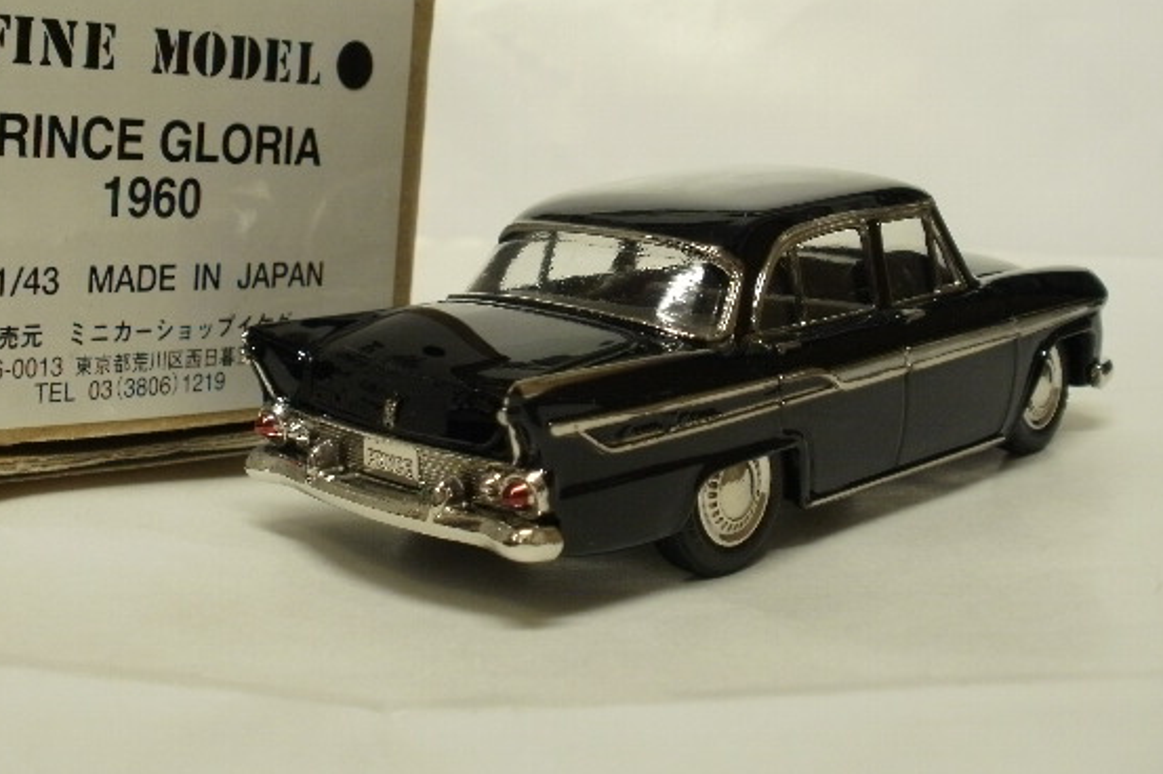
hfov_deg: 37.5
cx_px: 511
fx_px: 1711
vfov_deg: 25.4
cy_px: 292
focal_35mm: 53
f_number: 4
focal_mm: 7.7
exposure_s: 1/10
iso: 125
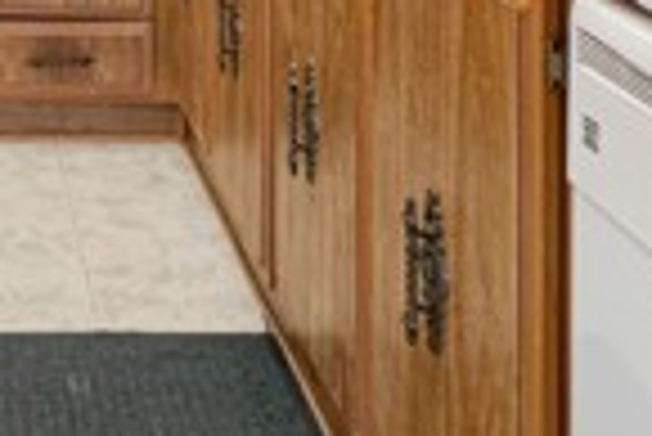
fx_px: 1197
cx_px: -36
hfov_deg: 28.2
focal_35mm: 66
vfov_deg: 16.7
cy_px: -382
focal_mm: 10
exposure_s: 1/20
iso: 640
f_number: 7.1
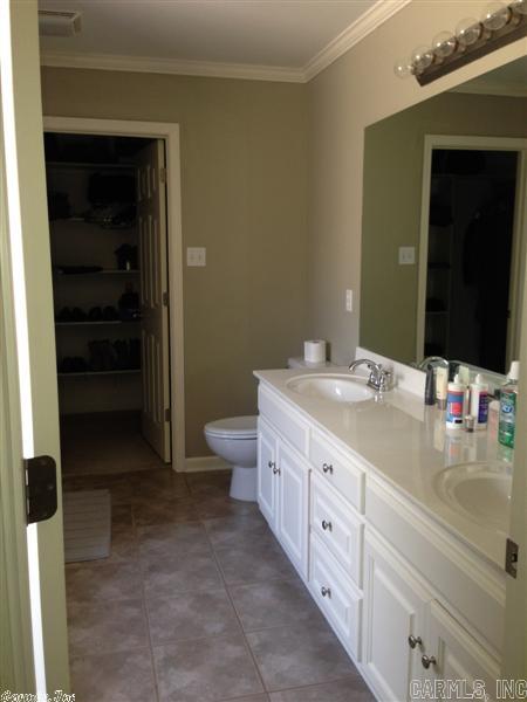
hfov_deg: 42.9
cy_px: 351
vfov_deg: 55.4
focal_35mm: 33
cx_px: 264
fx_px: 670
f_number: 2.4
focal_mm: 4.12
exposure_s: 1/20
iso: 80
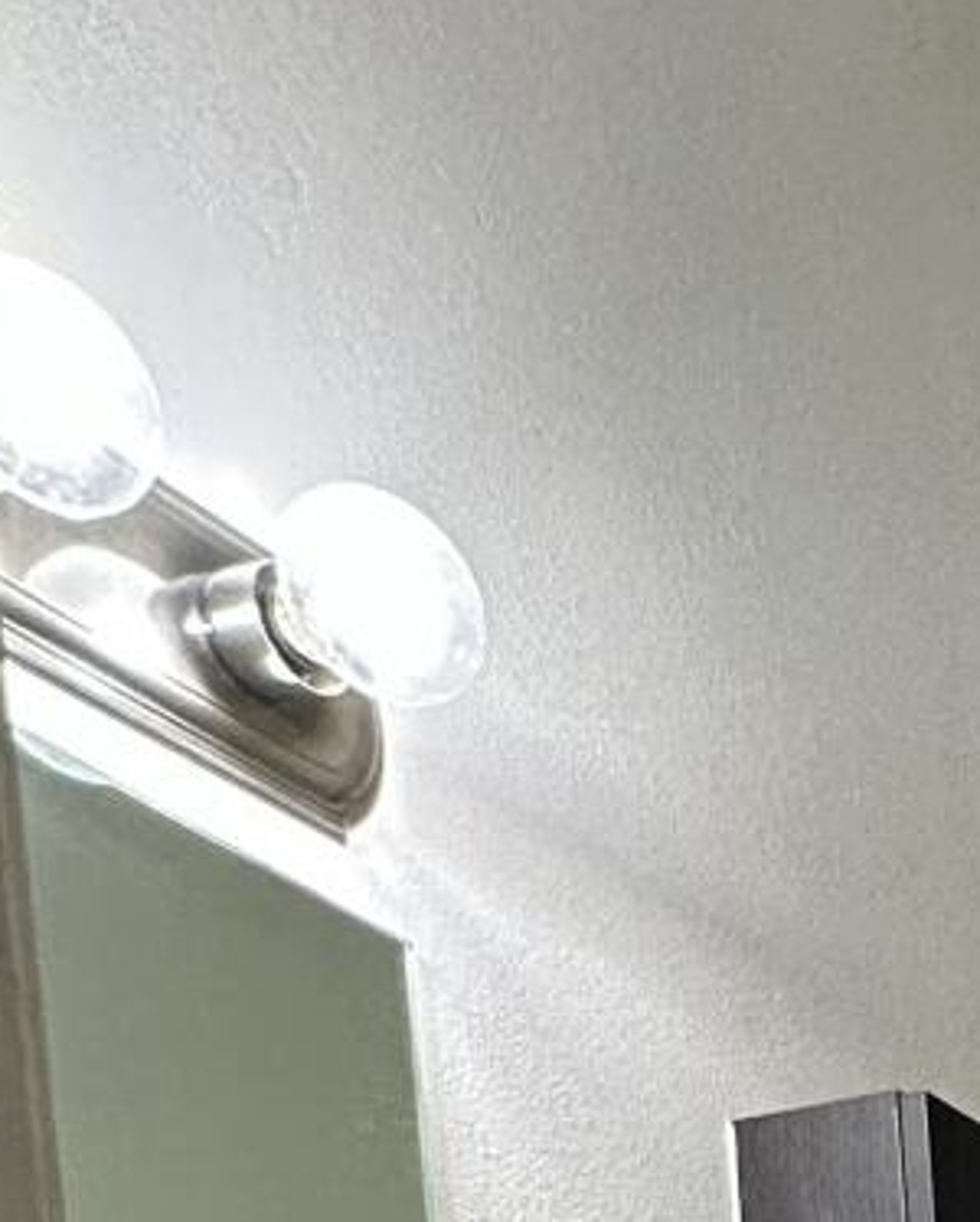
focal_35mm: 73
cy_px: 2663
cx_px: 2140
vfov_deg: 16.6
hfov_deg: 15.3
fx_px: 2642
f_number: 2.2
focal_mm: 2.22
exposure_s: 1/120
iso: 160
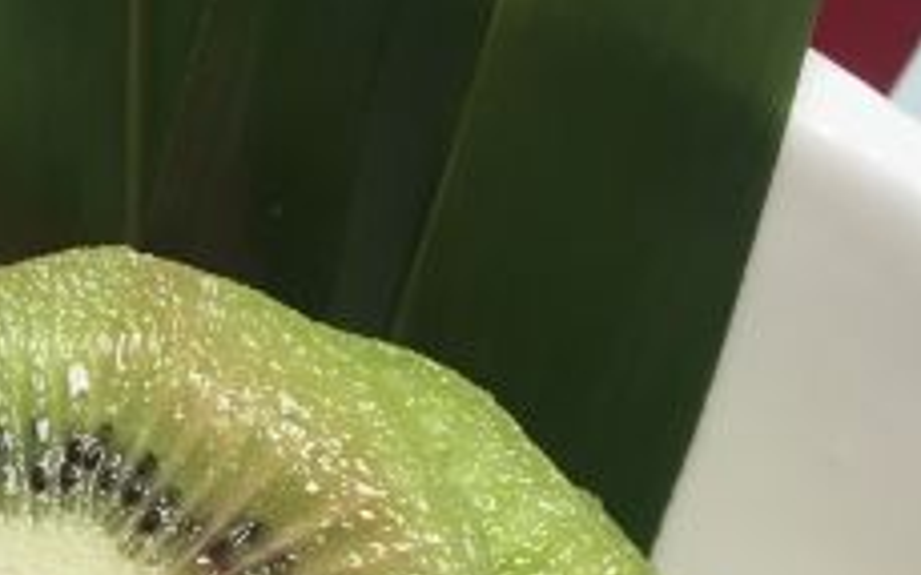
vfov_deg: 13.3
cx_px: 50
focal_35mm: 94
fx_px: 2359
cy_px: 812
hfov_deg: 21.5
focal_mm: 4.15
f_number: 2.2
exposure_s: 1/33
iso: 32
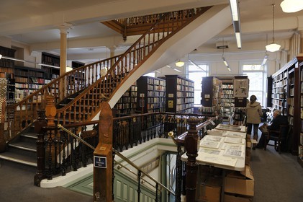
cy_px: 101
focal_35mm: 24
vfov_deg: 53.1
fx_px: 202
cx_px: 152
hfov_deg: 73.8
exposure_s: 1/30
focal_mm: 24
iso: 400
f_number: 4
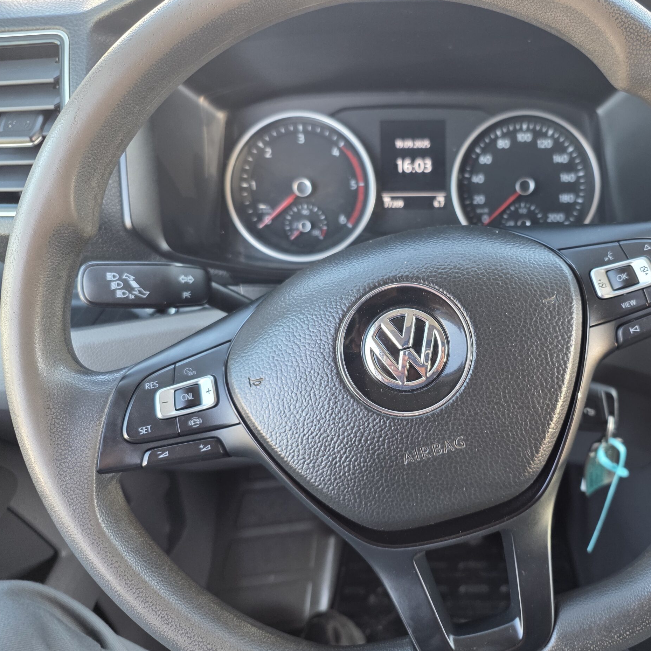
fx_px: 596
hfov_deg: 56.0
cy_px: 333
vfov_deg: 57.3
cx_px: 438
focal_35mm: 28
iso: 125
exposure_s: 1/100
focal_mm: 6.25
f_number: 1.7
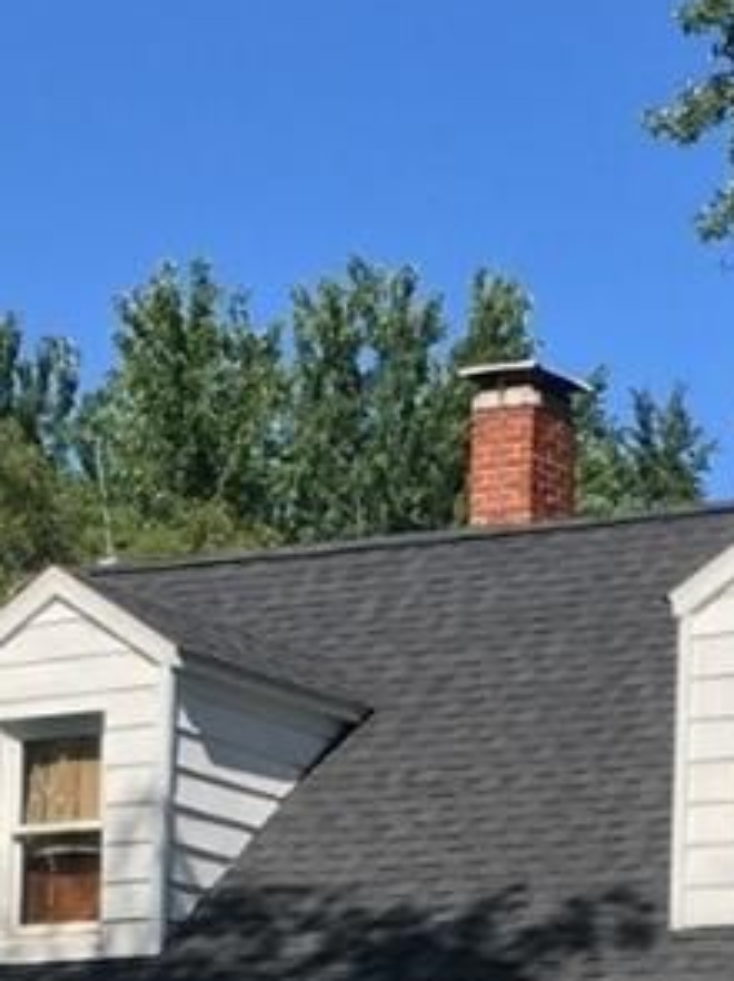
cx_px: 407
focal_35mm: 148
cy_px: 1343
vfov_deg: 12.8
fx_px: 4190
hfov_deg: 10.0
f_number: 2.2
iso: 25
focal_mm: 4.15
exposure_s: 1/1425
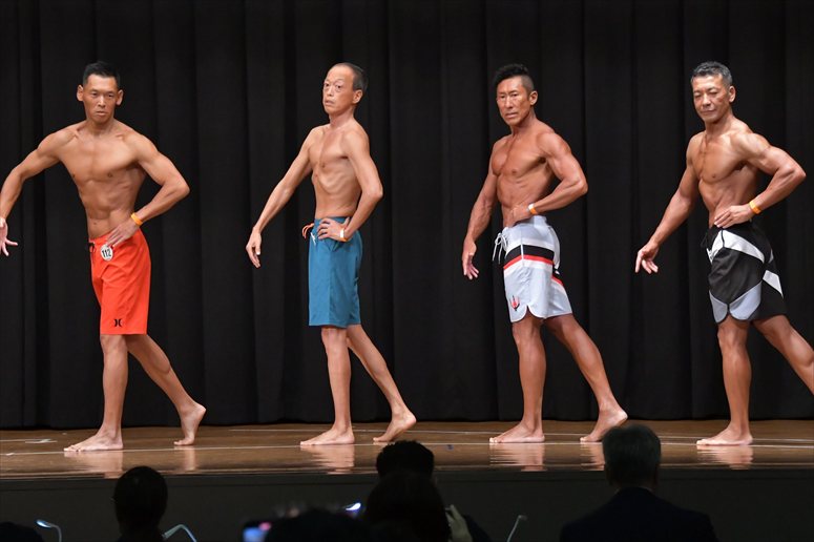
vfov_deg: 7.9
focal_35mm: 174
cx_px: 407
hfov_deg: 11.8
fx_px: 3932
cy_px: 271
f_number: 5.6
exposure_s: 1/400
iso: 6400
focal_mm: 116
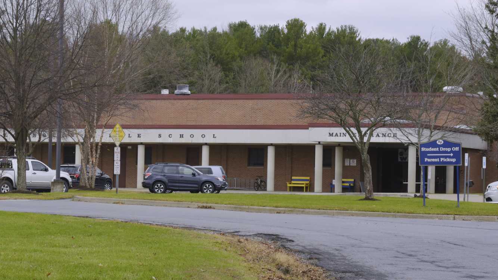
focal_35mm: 193
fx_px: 2549
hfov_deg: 11.1
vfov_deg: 6.3
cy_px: 114
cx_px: 125
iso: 1000
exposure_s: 1/200
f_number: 11
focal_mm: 120
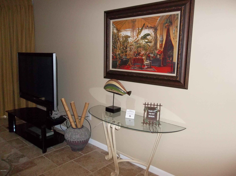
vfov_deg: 51.2
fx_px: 184
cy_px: 88
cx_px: 118
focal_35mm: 27
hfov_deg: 65.4
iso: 320
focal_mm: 4.9
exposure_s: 1/30
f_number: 3.5
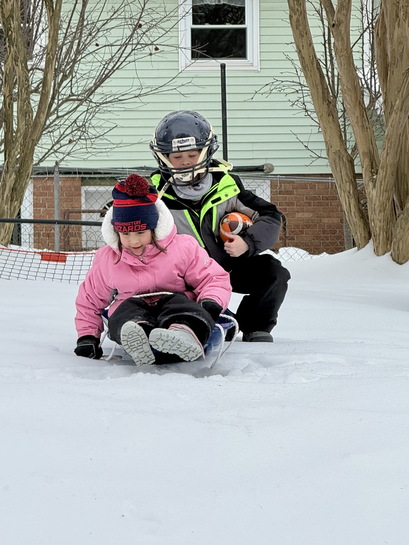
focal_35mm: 120
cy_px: 272
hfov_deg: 12.3
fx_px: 1890
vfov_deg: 16.4
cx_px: 204
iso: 50
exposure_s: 1/1167
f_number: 2.8
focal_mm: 15.66
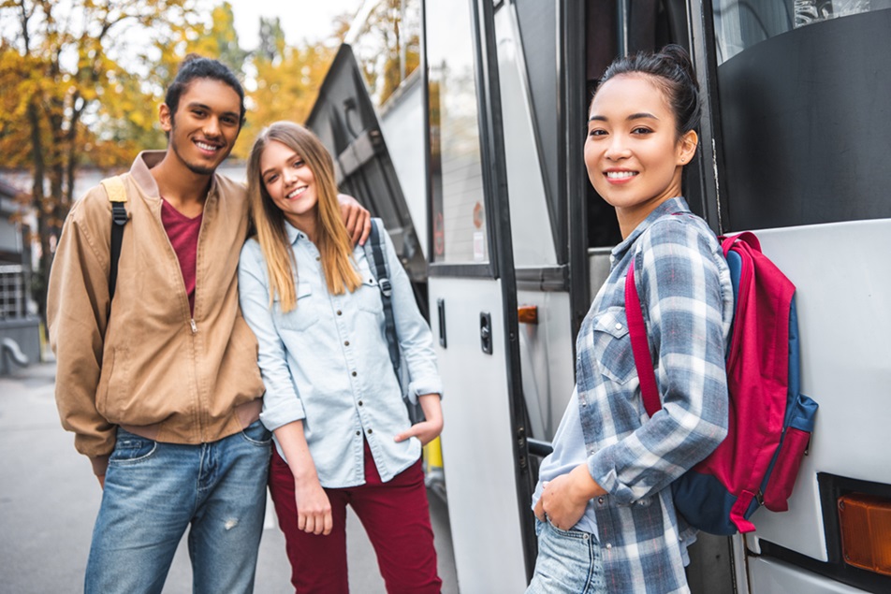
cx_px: 446
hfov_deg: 39.6
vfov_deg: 27.0
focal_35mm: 50
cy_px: 297
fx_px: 1238
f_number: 3.5
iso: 320
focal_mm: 50
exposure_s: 1/800
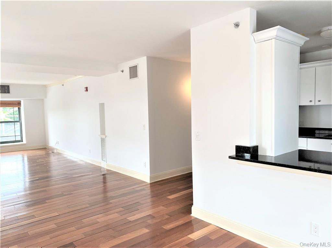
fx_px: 249
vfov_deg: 53.0
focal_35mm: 26
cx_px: 166
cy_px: 124
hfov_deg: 67.3
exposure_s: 1/120
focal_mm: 4.25
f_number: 1.8
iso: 64
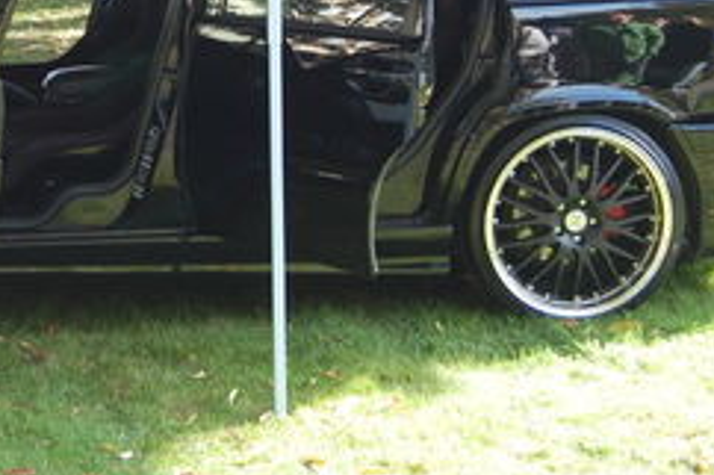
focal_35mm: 119
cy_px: -21
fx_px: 2358
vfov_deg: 11.4
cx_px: 83
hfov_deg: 17.0
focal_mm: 30
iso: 200
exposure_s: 1/80
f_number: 4.5
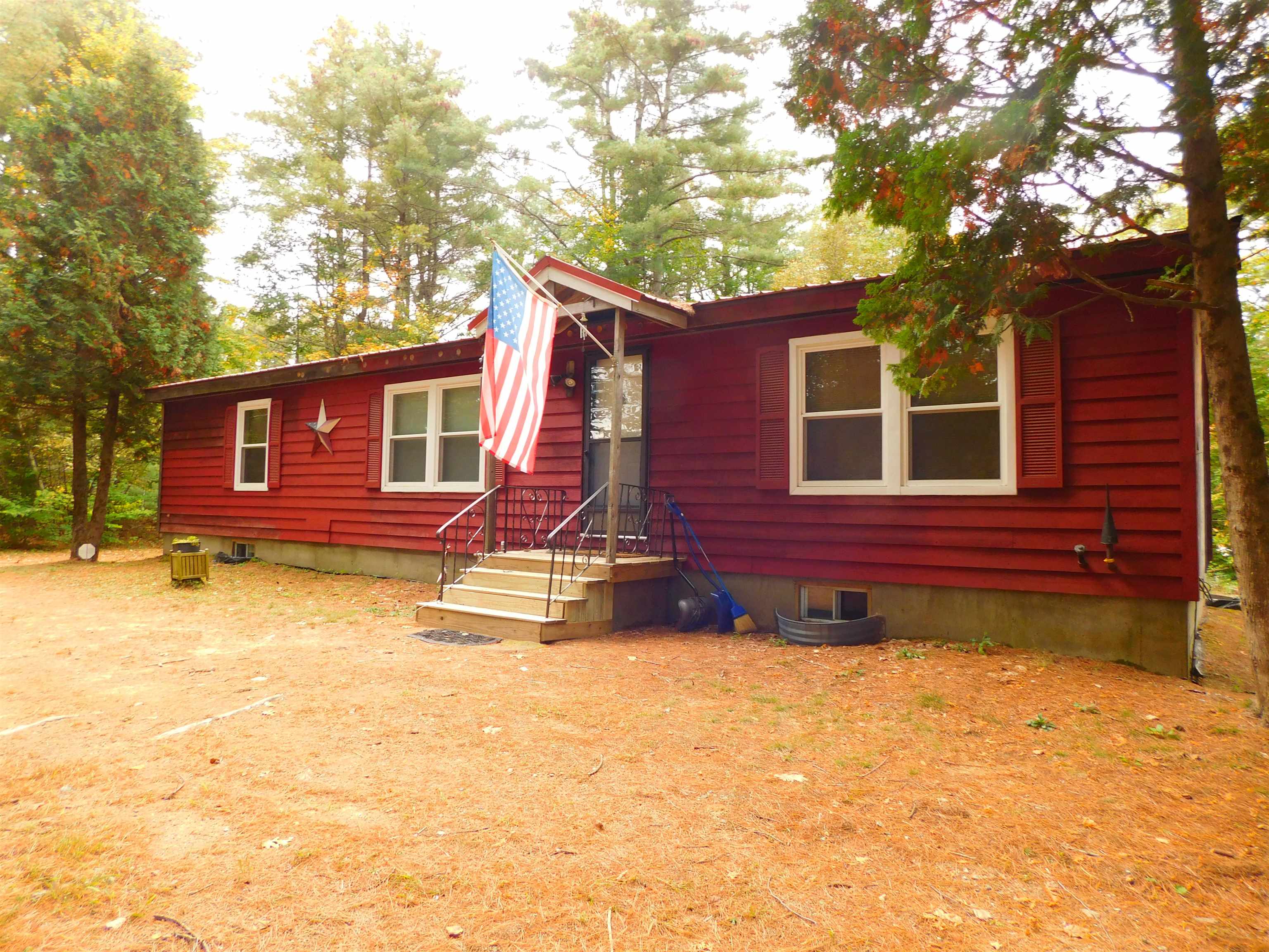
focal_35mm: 23
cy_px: 476
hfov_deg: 73.9
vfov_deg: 58.9
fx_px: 843
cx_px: 634
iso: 125
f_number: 3
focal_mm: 4
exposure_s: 1/60
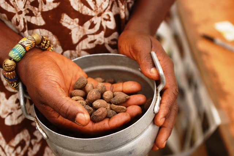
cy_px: 78
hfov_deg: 28.1
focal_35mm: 72
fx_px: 468
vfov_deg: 18.9
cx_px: 117
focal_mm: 48
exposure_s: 1/500
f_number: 3.8
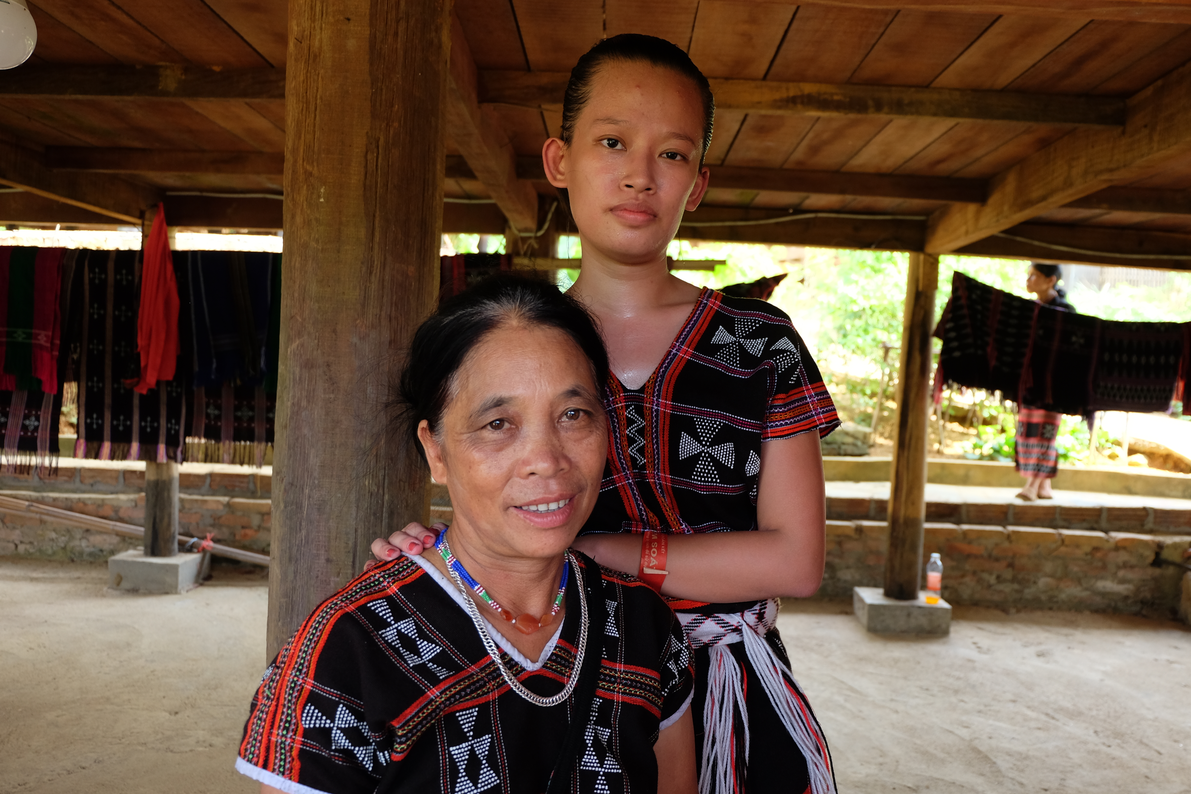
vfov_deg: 43.6
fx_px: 992
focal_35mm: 30
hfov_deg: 61.9
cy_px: 397
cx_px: 596
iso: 400
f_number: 3.8
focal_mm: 20.1
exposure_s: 1/56
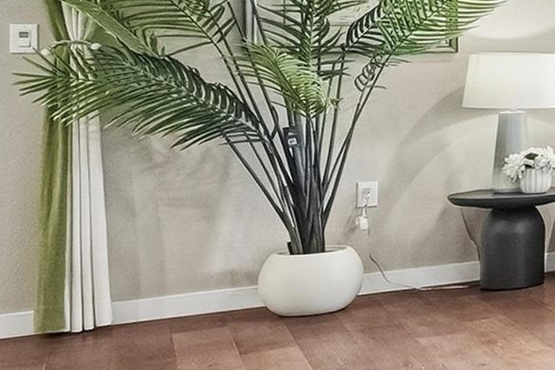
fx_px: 1126
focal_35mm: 73
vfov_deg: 18.4
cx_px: 1360
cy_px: 38
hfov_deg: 14.8
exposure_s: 1/30
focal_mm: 14
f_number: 8
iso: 400
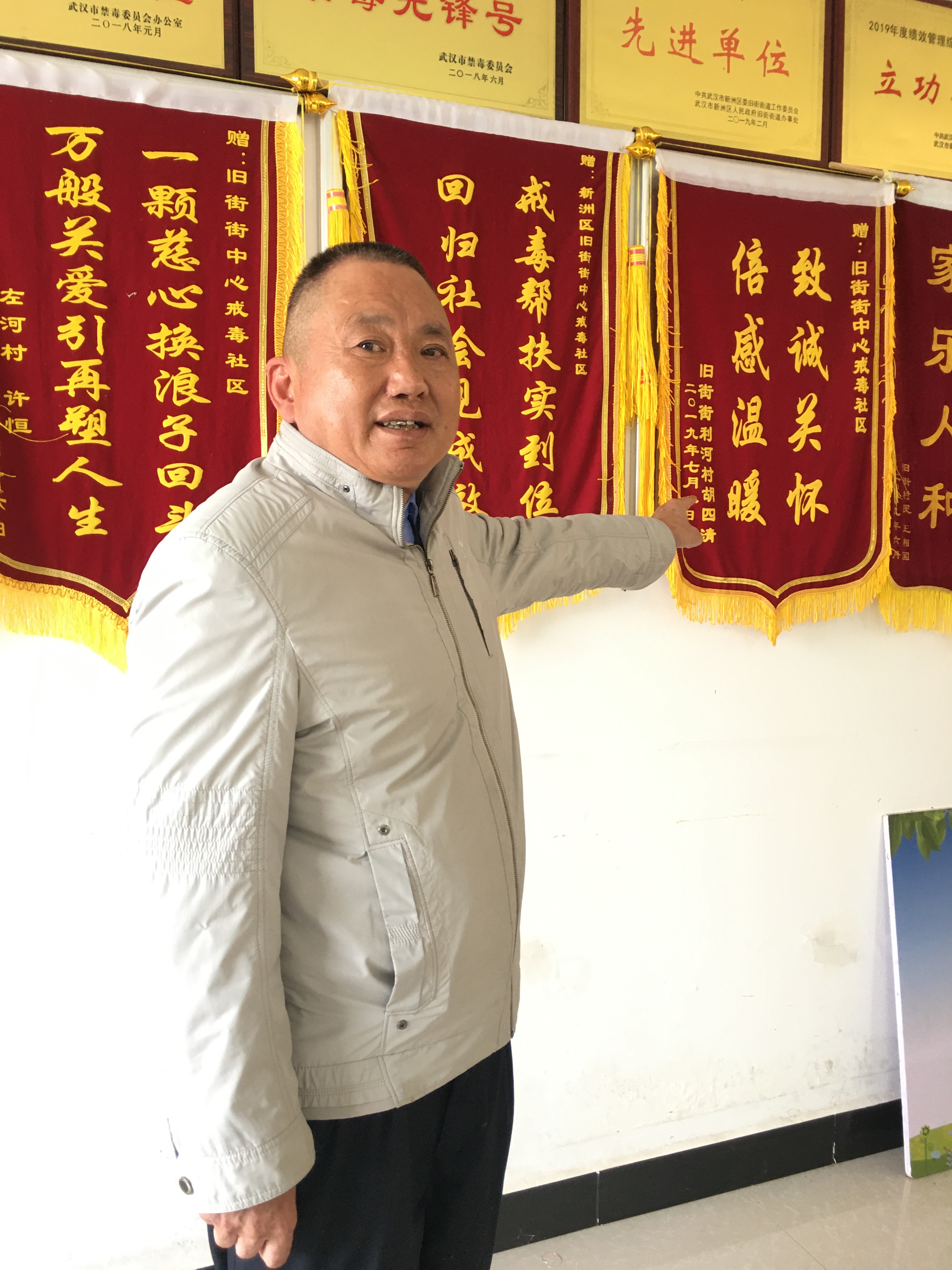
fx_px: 1063
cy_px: 635
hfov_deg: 48.2
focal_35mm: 29
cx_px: 476
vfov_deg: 61.7
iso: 50
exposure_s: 1/17
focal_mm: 4.15
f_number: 2.2
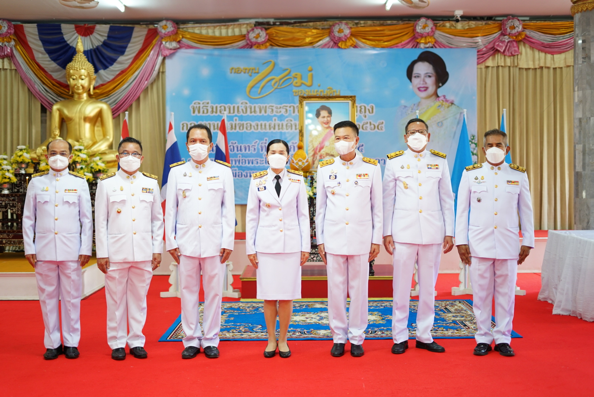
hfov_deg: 39.6
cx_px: 297
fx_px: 826
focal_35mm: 50
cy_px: 198
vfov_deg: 27.0
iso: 400
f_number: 1.8
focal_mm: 50
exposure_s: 1/60
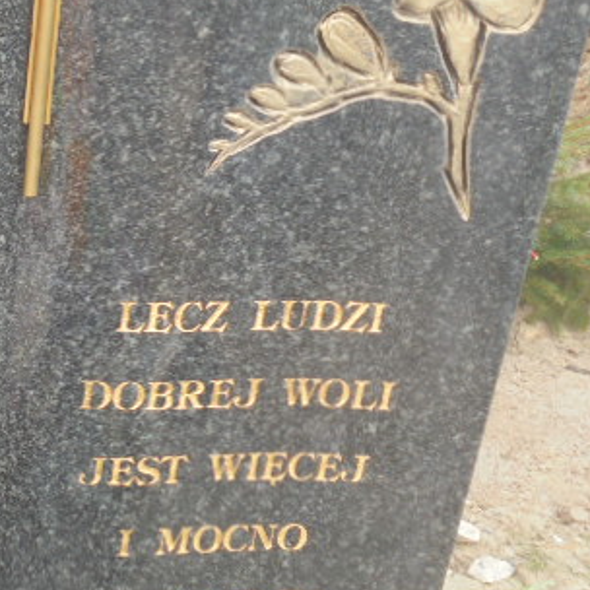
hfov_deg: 20.9
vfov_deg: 21.6
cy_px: 254
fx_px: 1543
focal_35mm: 80
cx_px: -12
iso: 100
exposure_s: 1/30
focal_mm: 7.8
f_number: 4.5
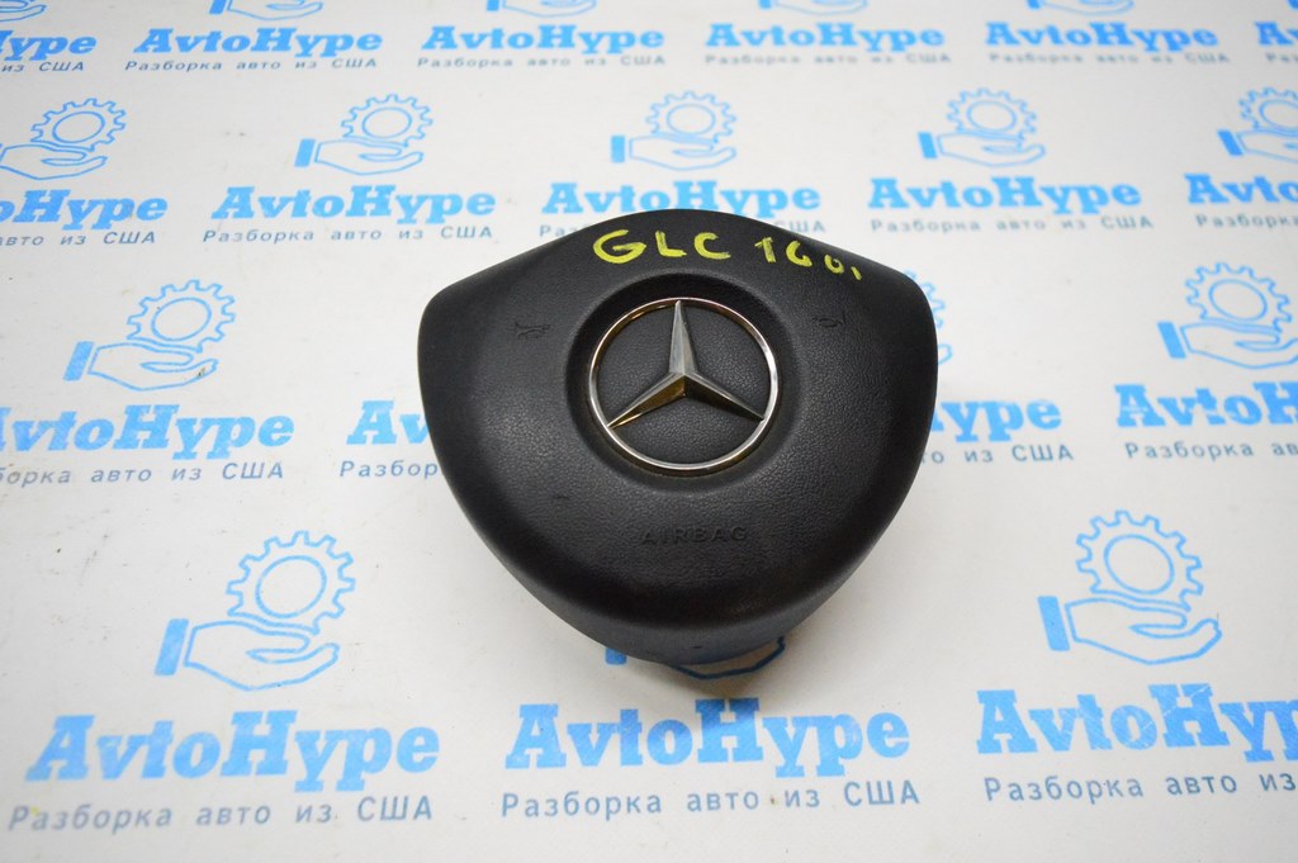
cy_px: 432
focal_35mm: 27
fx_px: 973
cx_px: 649
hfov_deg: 67.4
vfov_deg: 47.9
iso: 6400
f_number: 3.5
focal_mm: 18
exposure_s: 1/800
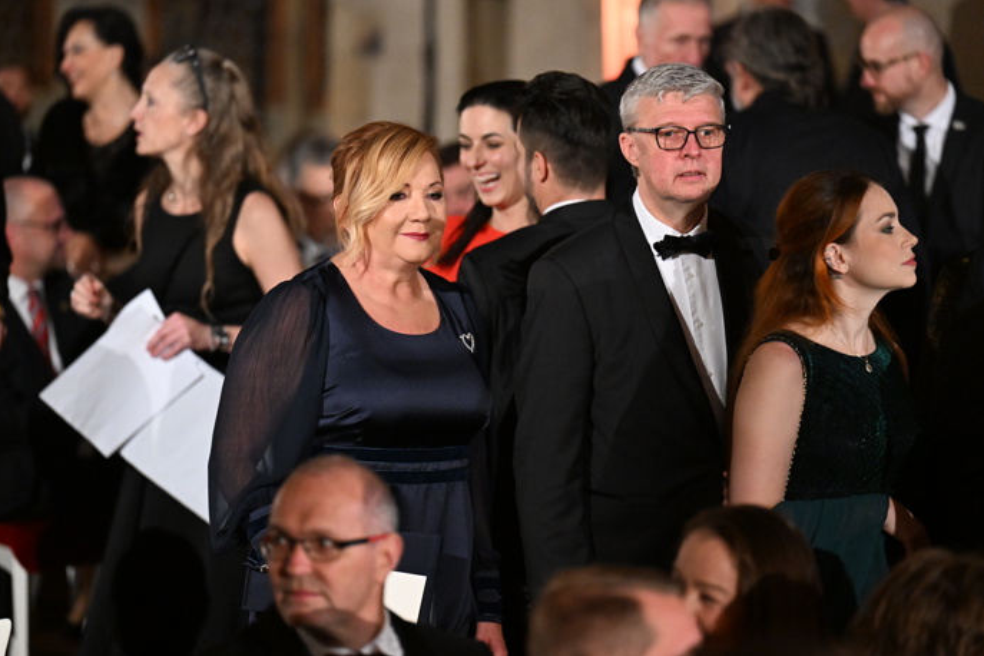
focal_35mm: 201
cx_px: 491
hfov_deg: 10.2
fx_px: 5494
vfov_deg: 6.8
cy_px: 328
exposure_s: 1/400
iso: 8000
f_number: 3.5
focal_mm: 200
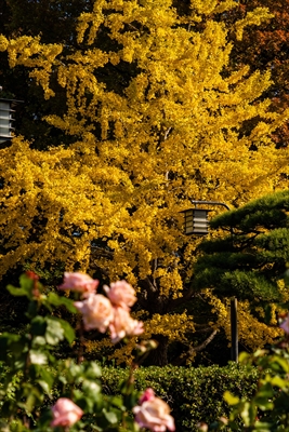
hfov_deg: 13.2
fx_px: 1245
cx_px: 144
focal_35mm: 104
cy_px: 216
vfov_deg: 19.7
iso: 200
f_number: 6.3
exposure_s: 1/500
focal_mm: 69
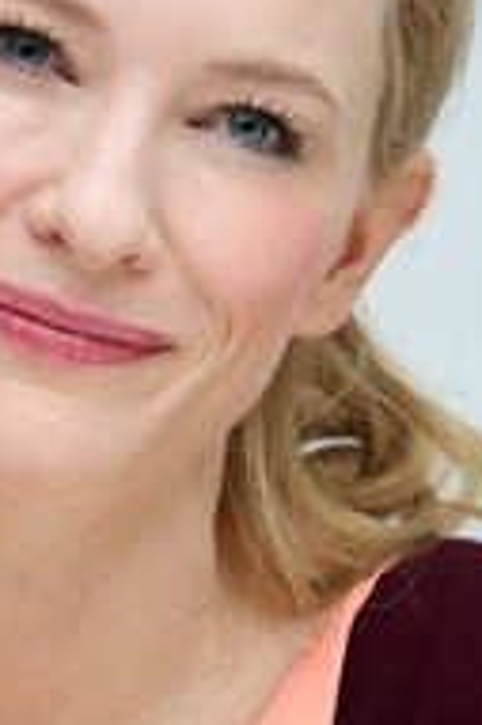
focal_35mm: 419
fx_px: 8430
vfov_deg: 4.9
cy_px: 421
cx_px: 190
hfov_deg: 3.3
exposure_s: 1/125
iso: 400
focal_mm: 200
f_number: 5.6
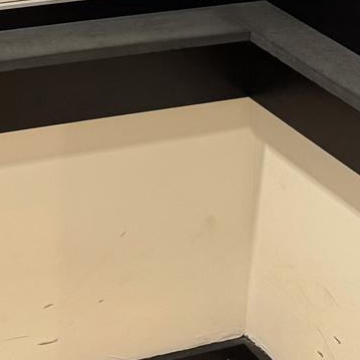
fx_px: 1424
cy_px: -378
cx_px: 49
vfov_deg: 12.5
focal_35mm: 121
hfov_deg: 14.3
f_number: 1.78
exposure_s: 1/60
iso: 500
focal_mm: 6.76
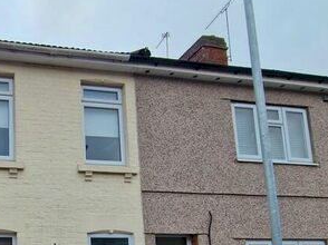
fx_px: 293
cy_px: 227
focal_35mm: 31
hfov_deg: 50.4
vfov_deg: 41.3
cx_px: 21
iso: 50
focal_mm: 2.2
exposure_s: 1/838
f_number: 2.2
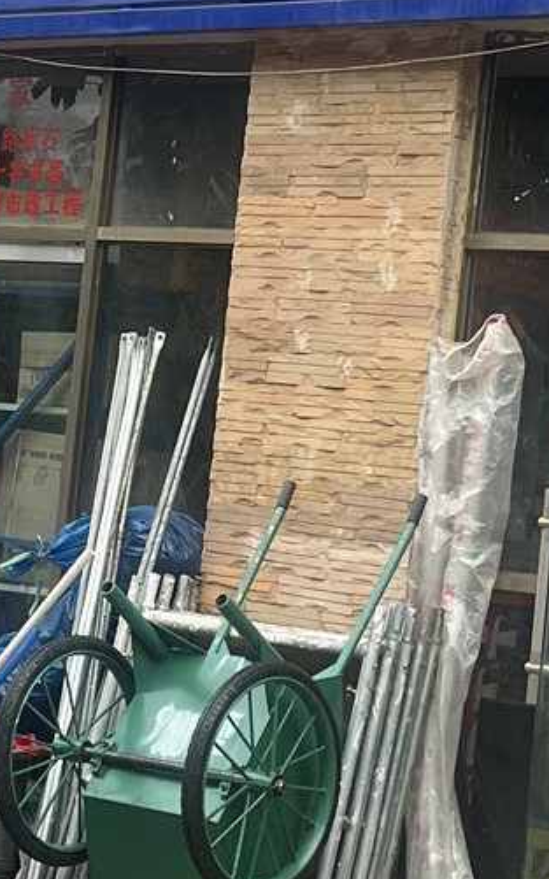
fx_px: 2634
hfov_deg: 11.8
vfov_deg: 18.9
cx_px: 103
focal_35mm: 110
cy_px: 333
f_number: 1.6
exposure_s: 1/188
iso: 40
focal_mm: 5.1
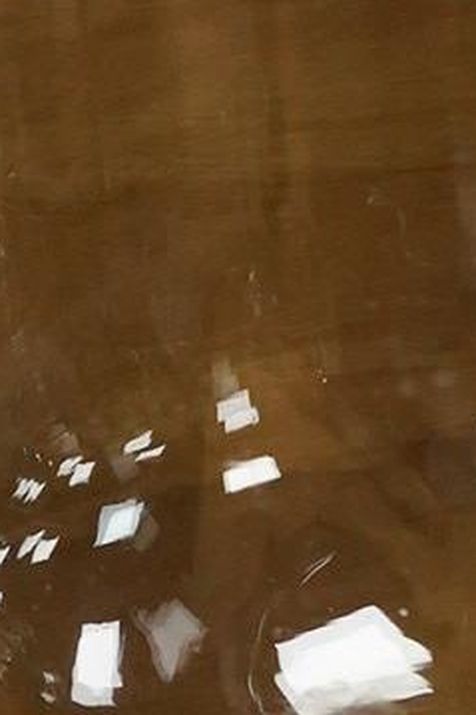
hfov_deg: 5.5
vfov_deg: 8.3
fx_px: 4903
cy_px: 510
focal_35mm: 247
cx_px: 438
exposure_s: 1/160
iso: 2500
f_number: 10
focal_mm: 30
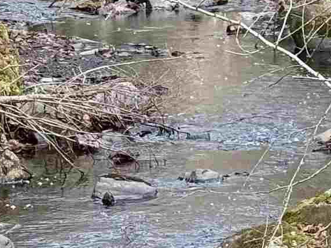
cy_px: 30
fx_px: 2467
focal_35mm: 258
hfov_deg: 7.6
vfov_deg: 5.8
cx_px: -18
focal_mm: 6.76
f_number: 1.78
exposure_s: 1/549
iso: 64
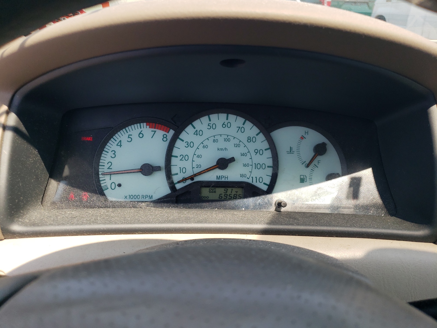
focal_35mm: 26
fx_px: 328
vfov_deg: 53.1
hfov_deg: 67.3
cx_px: 218
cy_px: 164
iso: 50
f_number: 1.5
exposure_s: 1/714
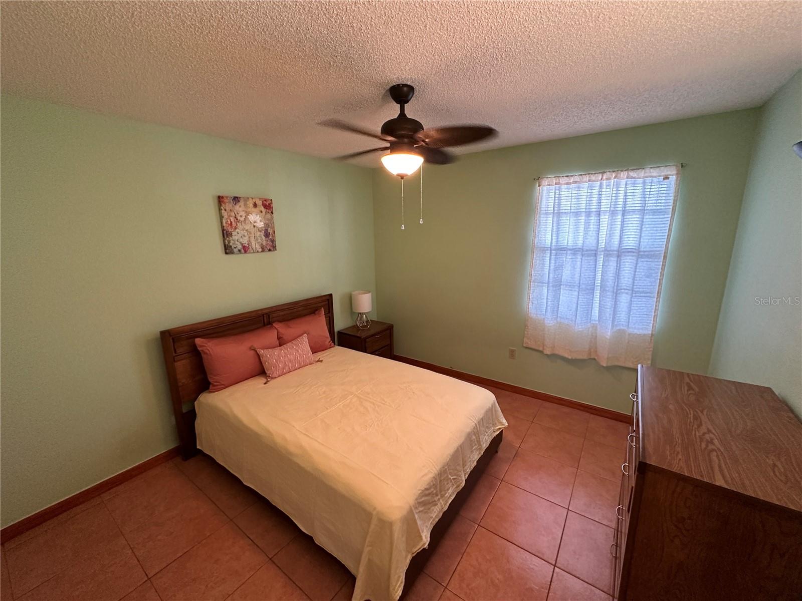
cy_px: 300
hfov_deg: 102.1
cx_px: 401
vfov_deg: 85.7
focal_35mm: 14
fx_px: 324
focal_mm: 2.22
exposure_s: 1/60
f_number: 2.2
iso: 500
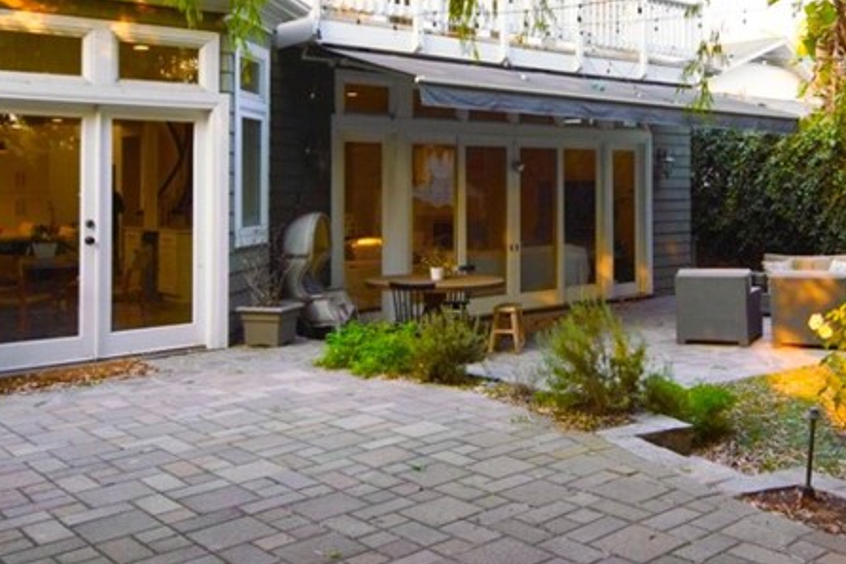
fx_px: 916
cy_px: 131
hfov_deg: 48.0
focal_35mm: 39
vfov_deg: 33.4
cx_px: 615
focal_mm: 17
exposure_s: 1/60
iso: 500
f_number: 10
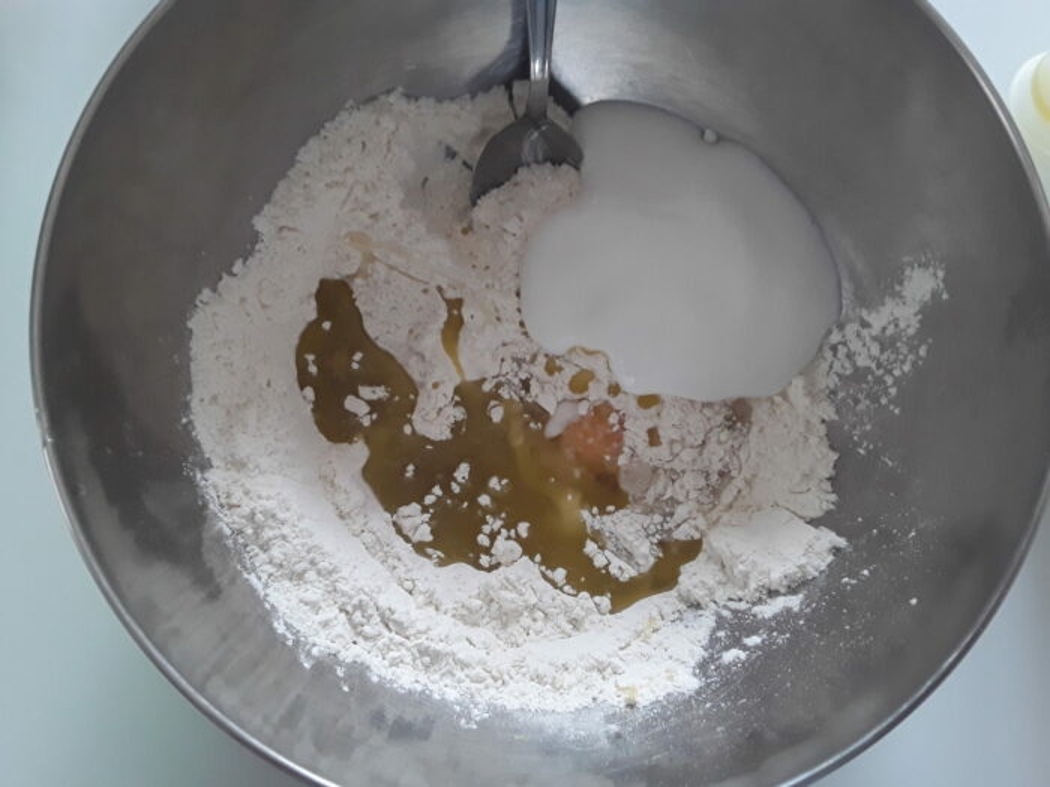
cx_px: 525
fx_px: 819
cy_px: 394
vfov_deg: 51.4
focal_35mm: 27
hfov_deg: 65.3
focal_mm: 2.91
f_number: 1.9
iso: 100
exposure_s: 1/33
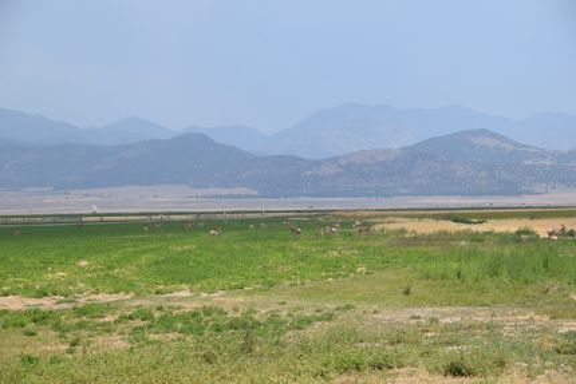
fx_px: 2161
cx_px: 288
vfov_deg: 10.2
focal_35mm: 135
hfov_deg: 15.2
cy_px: 192
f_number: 7.1
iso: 200
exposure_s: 1/800
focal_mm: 90
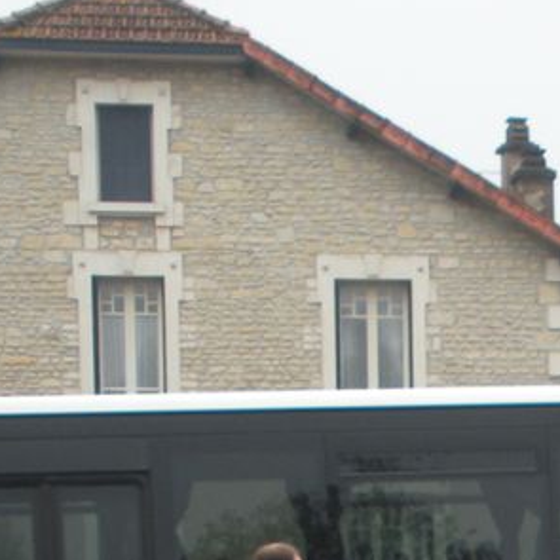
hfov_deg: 12.6
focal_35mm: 136
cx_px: 644
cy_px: 824
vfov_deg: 12.3
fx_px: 2489
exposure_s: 1/70.7
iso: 64
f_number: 3.5
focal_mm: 6.3
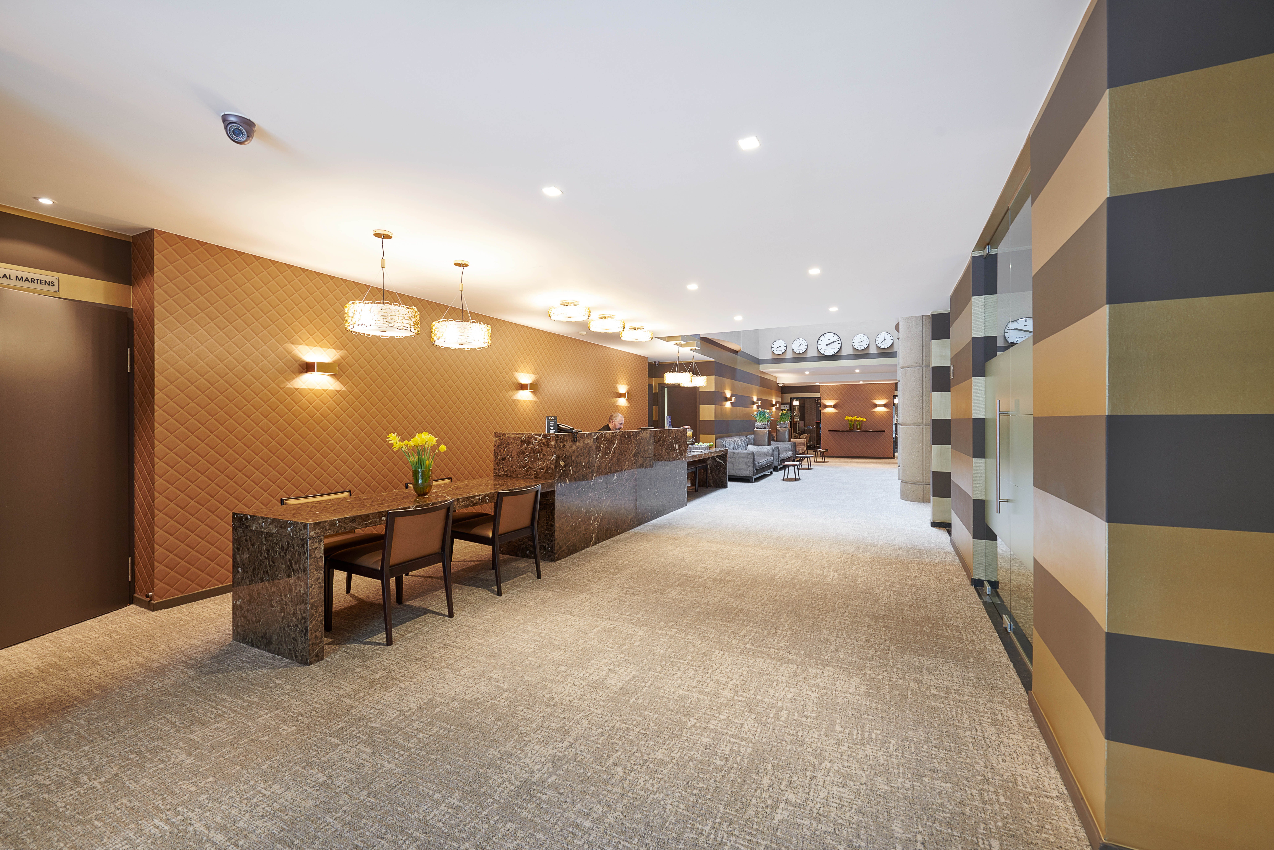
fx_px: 495
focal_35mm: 14
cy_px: 425
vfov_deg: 81.2
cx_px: 637
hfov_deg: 104.3
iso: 200
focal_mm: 14
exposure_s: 1
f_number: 9
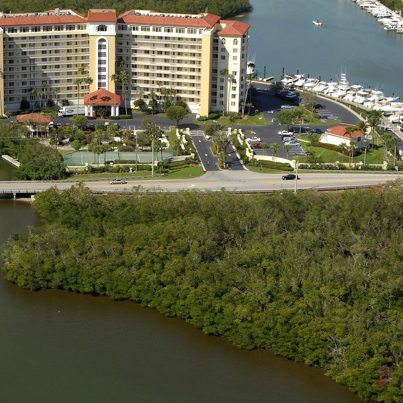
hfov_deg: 18.2
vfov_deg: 18.3
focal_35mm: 95
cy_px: 133
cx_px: 114
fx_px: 1250
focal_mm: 35
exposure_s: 1/1000
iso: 400
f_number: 7.6
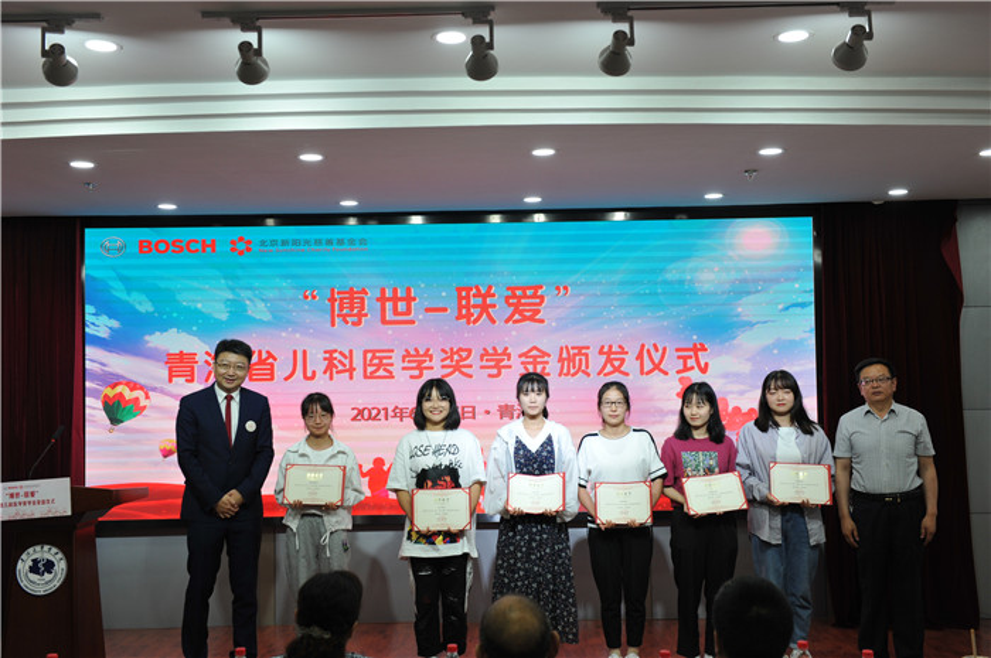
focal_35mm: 42
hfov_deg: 46.4
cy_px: 329
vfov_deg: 31.8
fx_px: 1155
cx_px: 496
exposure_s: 1/125
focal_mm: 42
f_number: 5.6
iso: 800
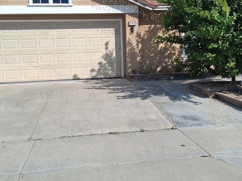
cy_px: 79
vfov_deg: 36.7
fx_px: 273
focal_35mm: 39
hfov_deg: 47.9
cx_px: 120
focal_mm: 3.98
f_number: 1.8
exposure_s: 1/714
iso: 25
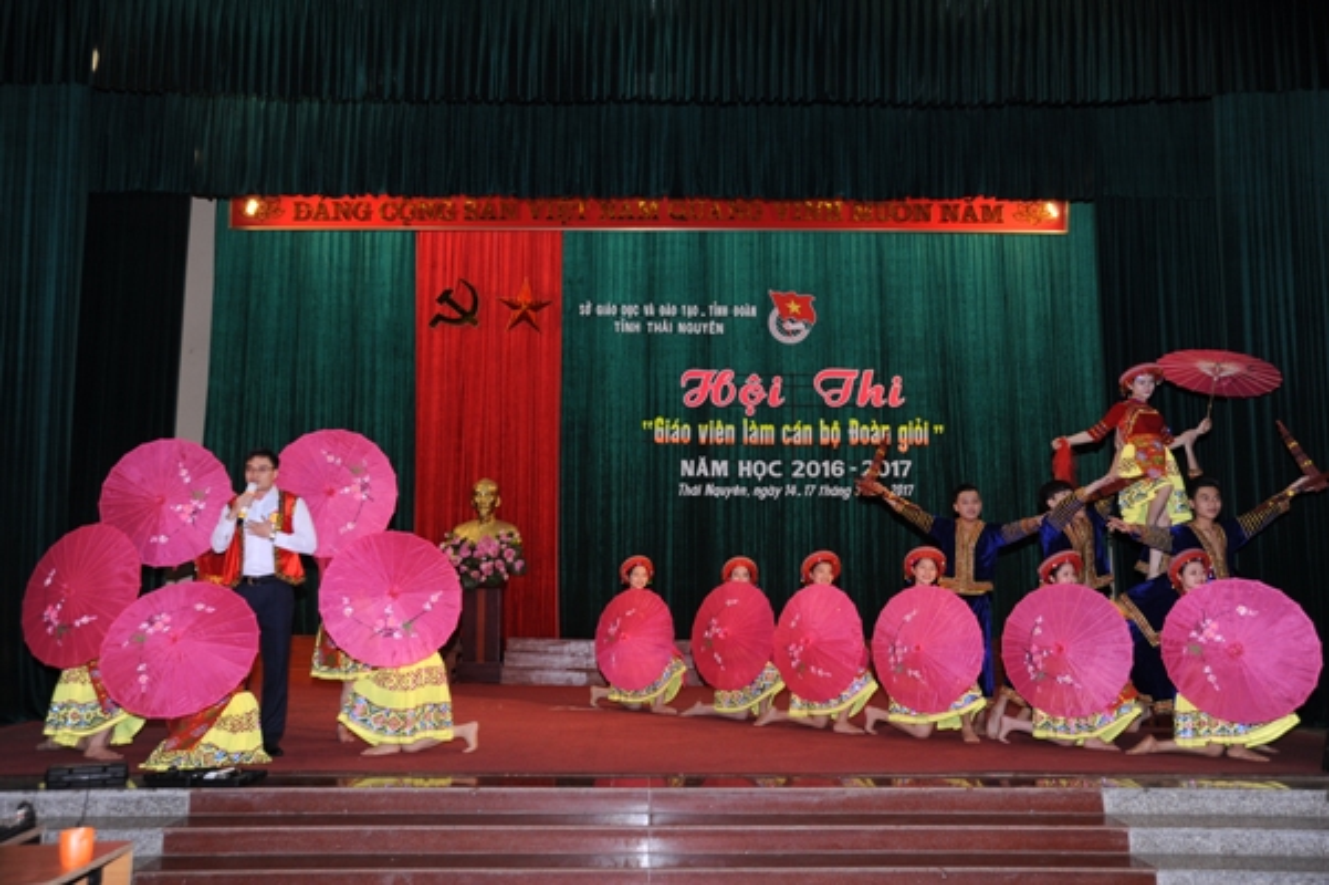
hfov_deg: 55.8
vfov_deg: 38.8
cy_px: 442
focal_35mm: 34
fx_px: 1254
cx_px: 664
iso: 500
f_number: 5.6
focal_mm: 34
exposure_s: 1/60
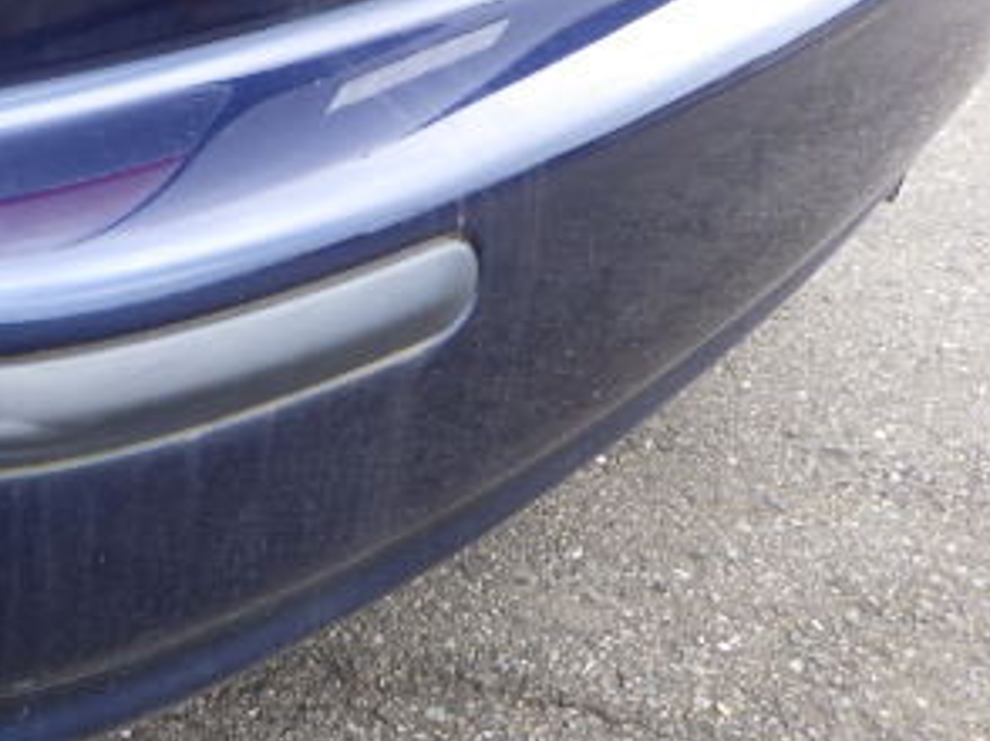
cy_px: 455
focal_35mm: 61
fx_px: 1743
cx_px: 104
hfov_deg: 30.4
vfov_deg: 23.9
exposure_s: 1/160
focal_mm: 5
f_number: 3.5
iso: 125
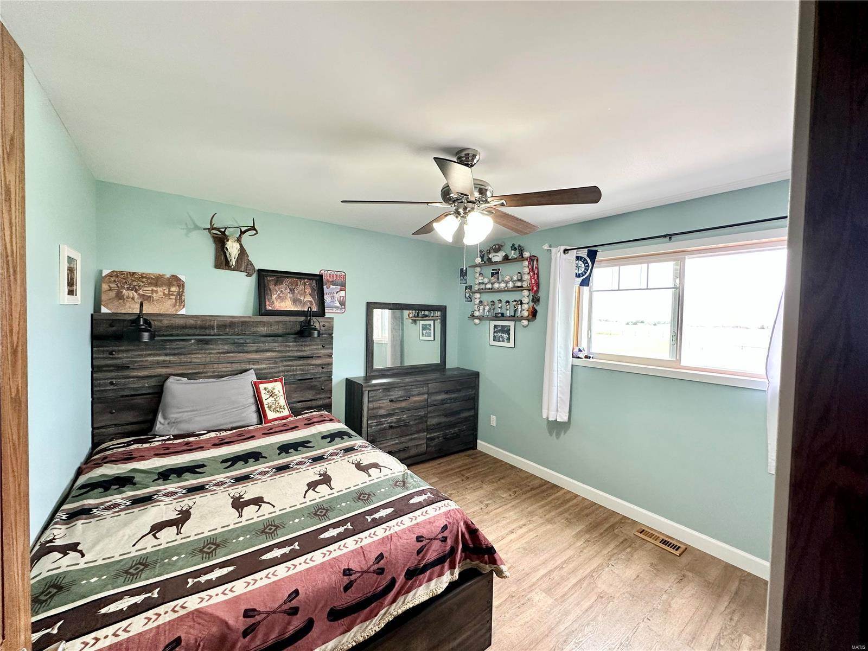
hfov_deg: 102.1
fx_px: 351
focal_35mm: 14
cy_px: 326
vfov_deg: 85.7
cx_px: 434
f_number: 2.2
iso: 200
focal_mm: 2.22
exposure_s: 1/120
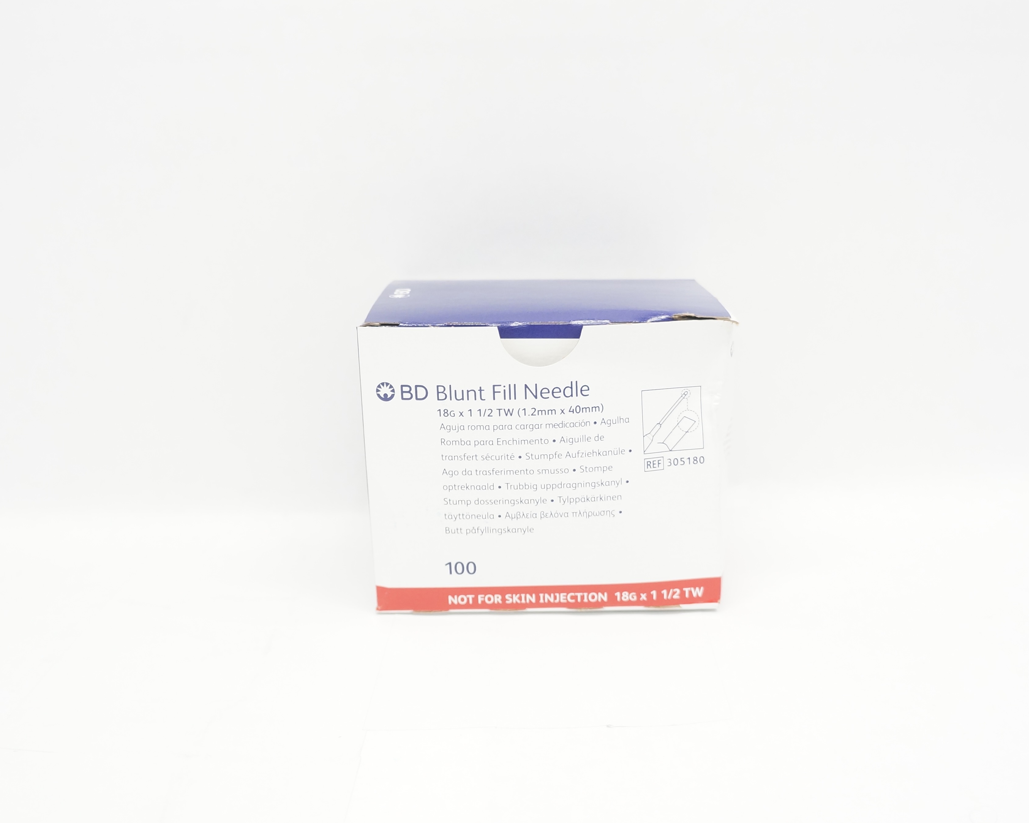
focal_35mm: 37
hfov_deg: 49.1
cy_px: 415
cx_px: 526
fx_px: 1127
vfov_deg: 40.1
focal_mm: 18
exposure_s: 1/125
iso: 800
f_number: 4
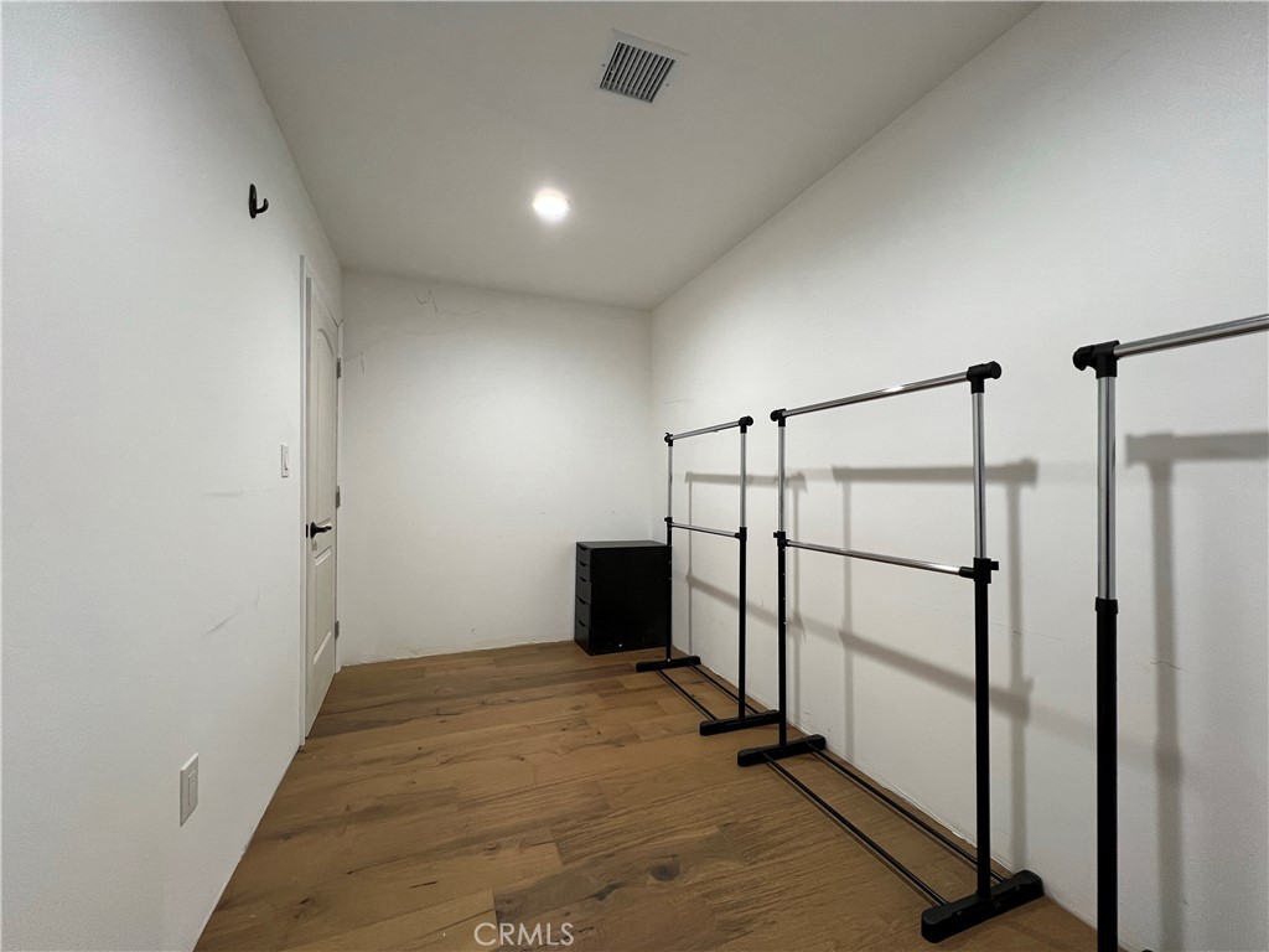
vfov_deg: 89.9
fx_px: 477
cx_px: 634
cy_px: 476
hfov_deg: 106.2
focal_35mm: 13
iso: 250
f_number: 1.8
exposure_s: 1/120
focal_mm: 1.57
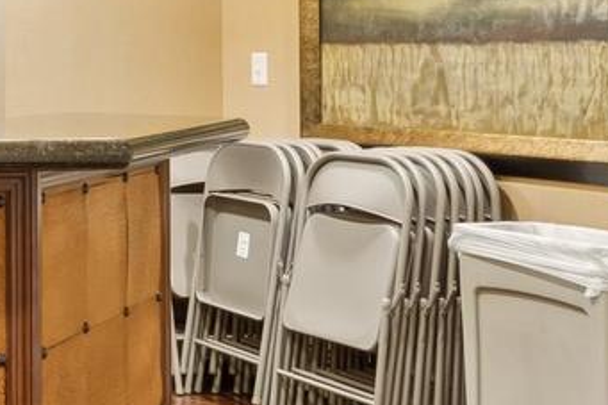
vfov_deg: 17.7
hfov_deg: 19.0
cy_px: 62
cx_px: -537
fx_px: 1283
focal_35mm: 76
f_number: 9
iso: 400
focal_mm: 12.3
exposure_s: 1/5
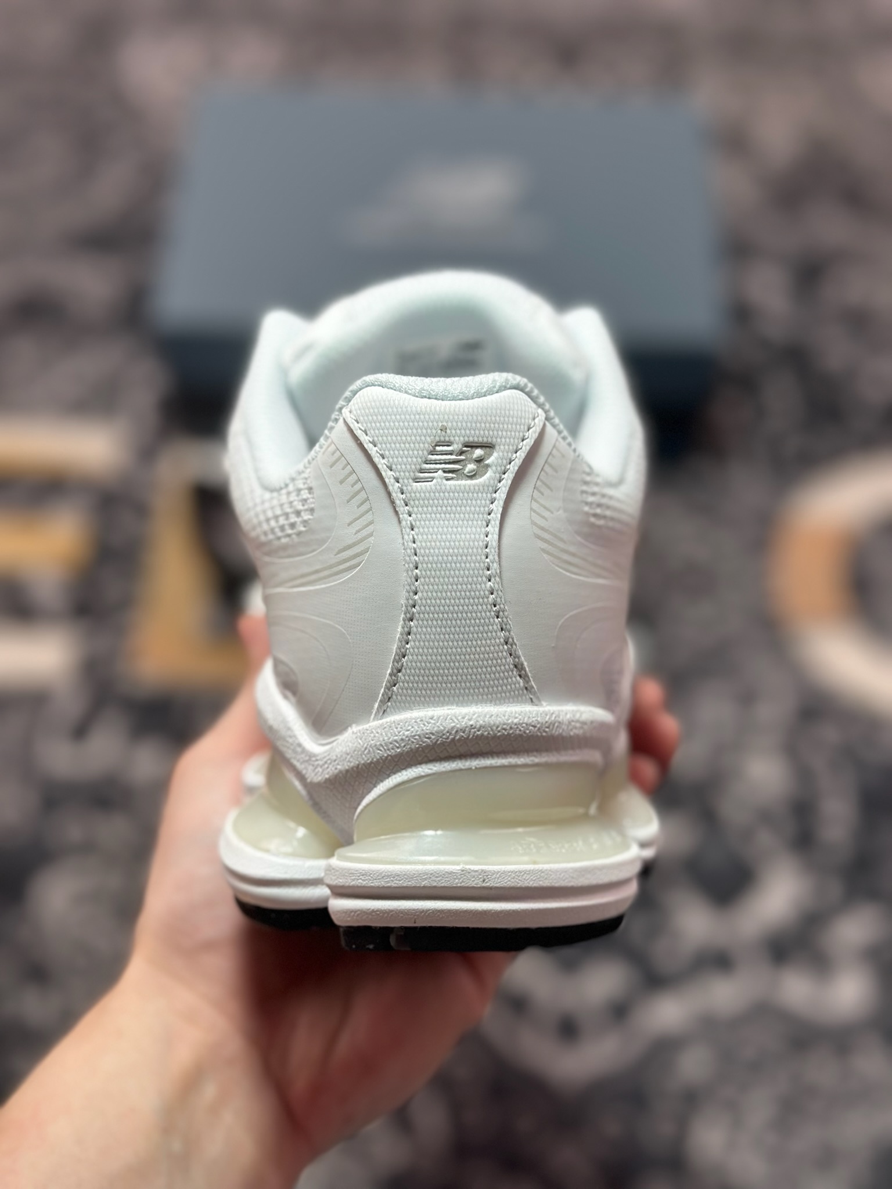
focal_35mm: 48
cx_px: 446
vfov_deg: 39.7
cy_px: 594
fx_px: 1649
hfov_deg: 30.3
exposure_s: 1/580
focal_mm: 6.86
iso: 80
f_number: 1.78
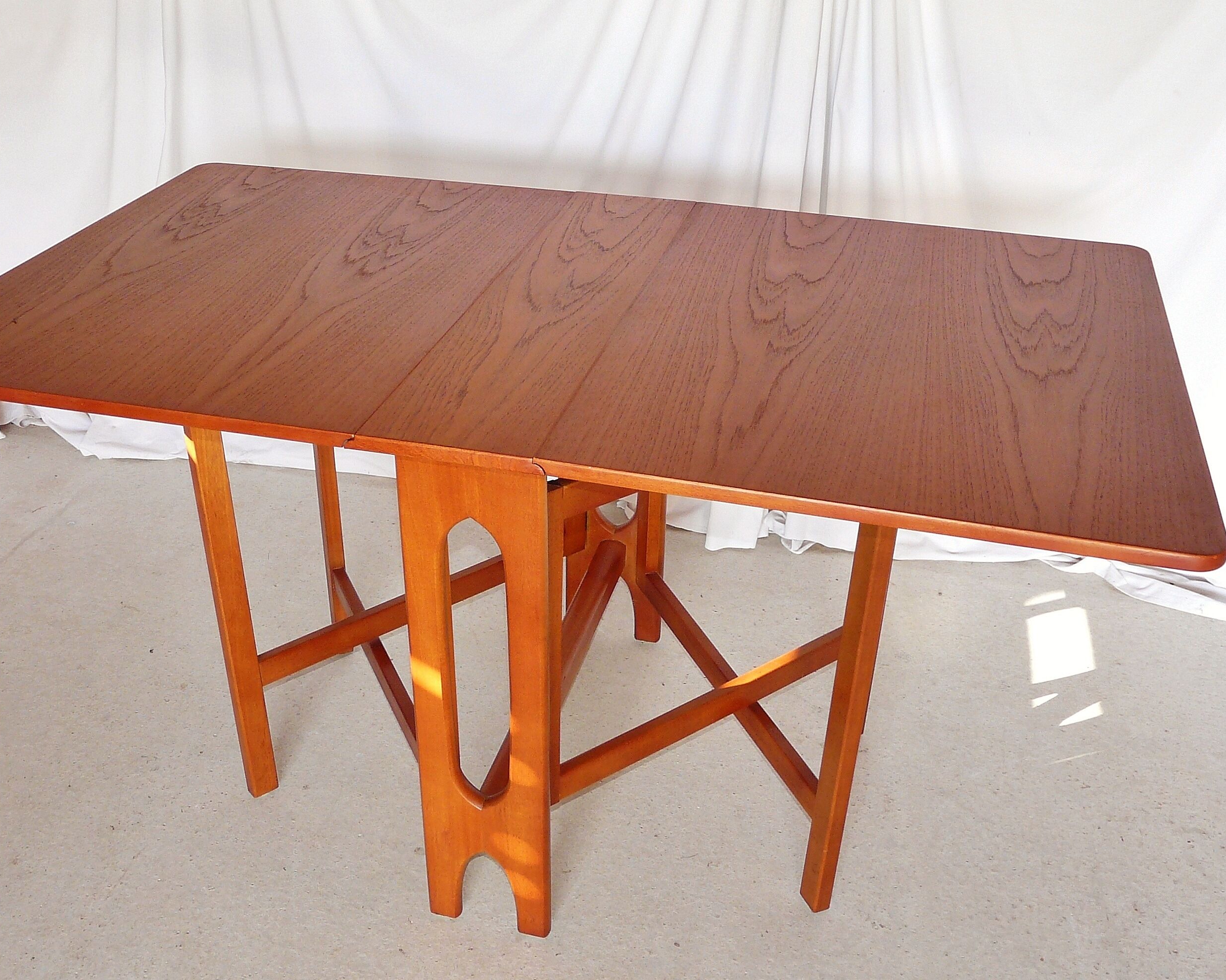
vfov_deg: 41.1
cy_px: 510
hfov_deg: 50.2
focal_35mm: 36
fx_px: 1306
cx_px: 547
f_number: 2.8
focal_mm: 4.6
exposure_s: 1/15
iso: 100
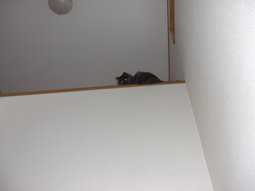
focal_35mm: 38
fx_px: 280
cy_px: 96
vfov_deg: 37.7
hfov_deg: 49.0
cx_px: 128
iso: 200
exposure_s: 1/60
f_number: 2.8
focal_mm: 7.9
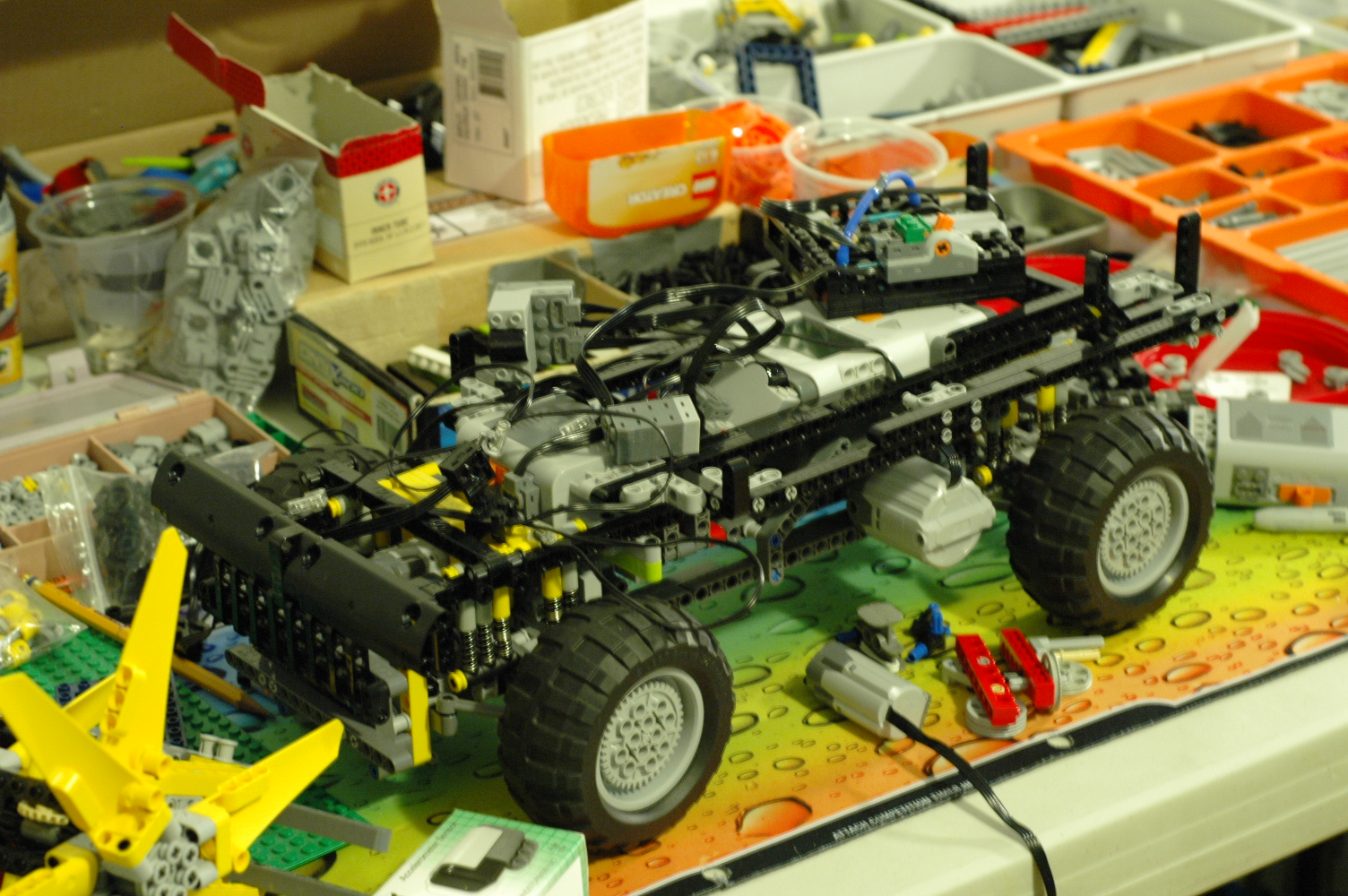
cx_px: 674
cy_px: 448
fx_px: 2806
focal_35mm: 75
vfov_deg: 18.1
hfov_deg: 27.0
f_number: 6.3
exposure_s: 1
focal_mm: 50
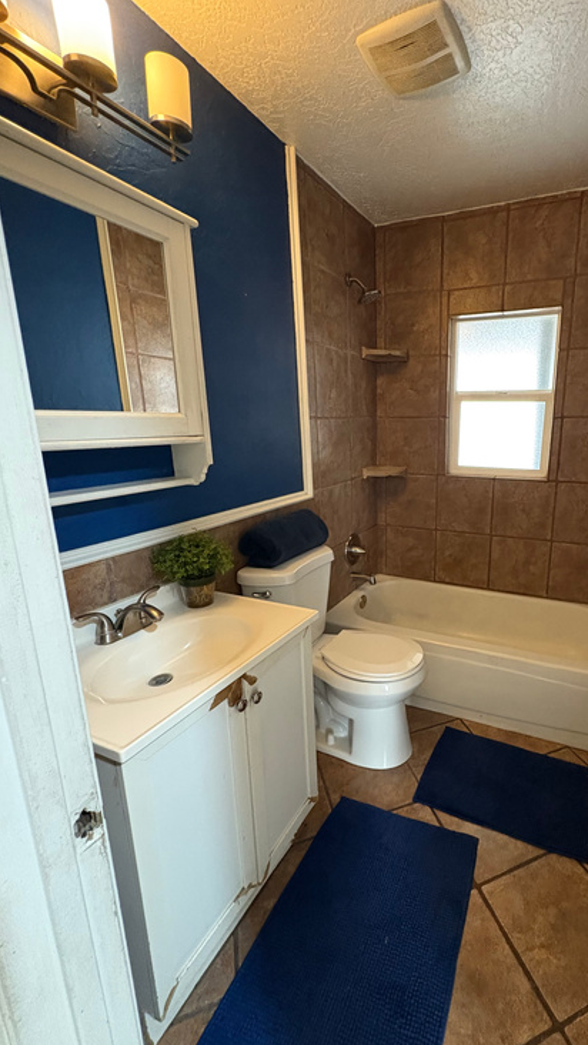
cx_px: 395
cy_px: 524
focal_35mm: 16
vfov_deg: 99.4
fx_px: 443
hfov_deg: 65.2
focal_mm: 2.22
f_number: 2.2
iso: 640
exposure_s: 1/40
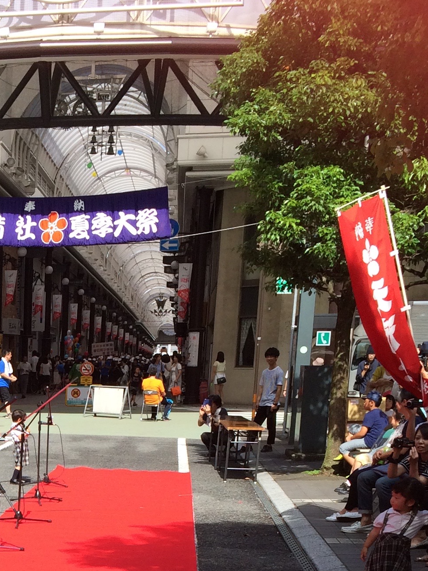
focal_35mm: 73
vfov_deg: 24.4
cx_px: -93
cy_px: 667
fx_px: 1204
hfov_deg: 19.0
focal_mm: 4.15
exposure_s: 1/1368
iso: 32
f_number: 2.2
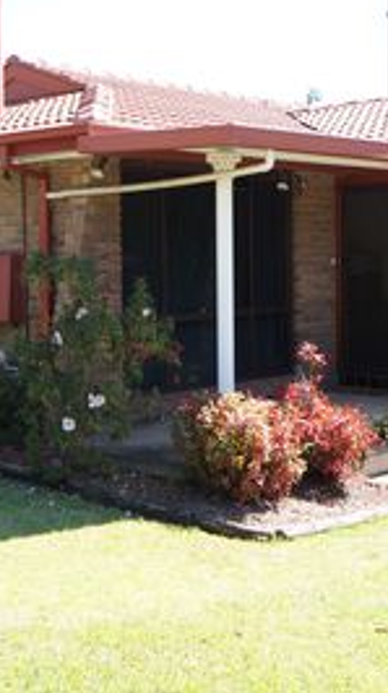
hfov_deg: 23.8
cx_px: 130
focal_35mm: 50
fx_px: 917
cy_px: 290
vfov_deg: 41.2
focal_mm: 18
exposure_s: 1/160
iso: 100
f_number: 4.5
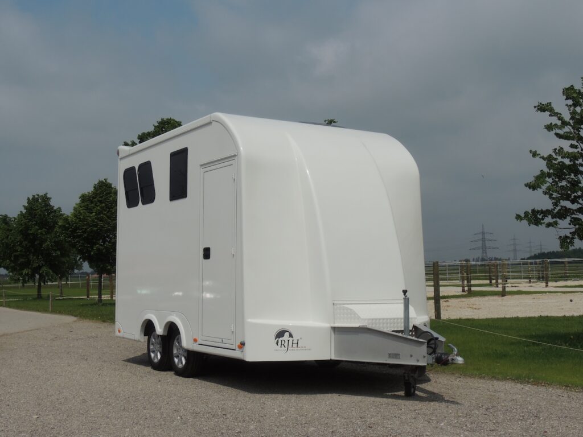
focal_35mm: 47
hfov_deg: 40.4
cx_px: 292
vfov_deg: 30.9
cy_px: 218
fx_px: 792
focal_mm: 8.3
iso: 100
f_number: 5.5
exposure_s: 1/1600
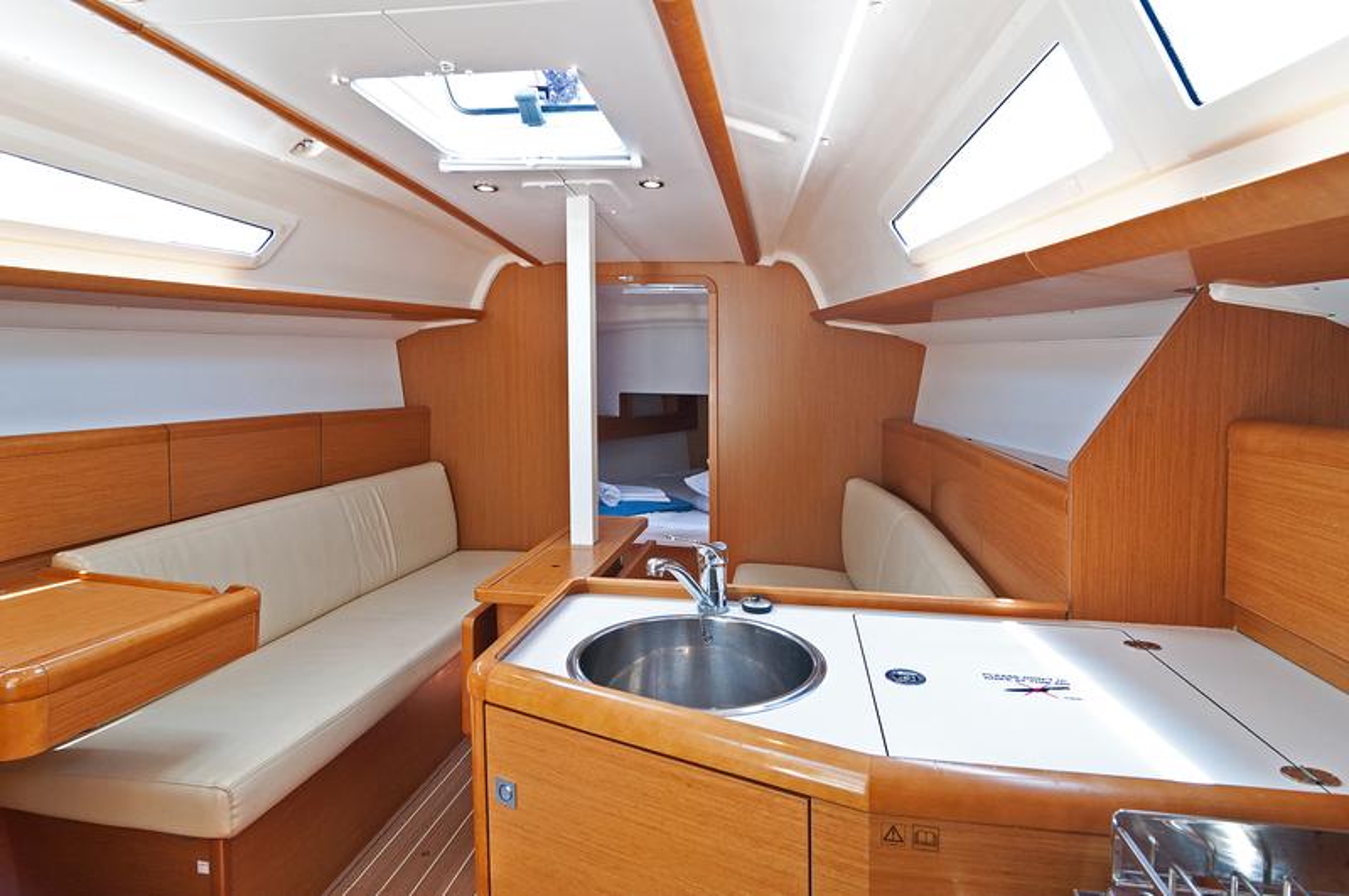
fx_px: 674
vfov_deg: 67.2
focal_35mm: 18
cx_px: 674
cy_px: 448
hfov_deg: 90.1
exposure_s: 1/100
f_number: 6.3
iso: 1000
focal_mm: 12
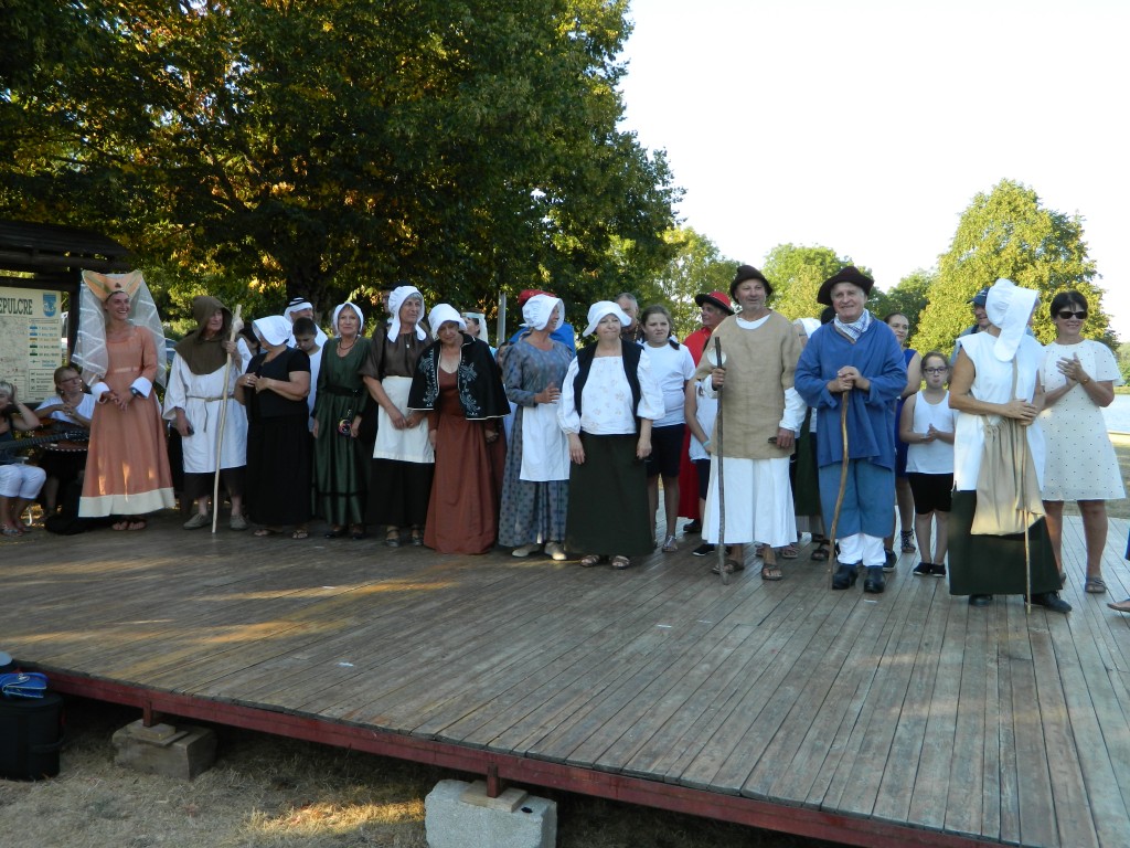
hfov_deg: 58.4
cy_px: 424
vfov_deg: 45.4
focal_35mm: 31
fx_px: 1012
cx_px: 565
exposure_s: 1/160
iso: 80
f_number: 3.2
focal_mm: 5.6
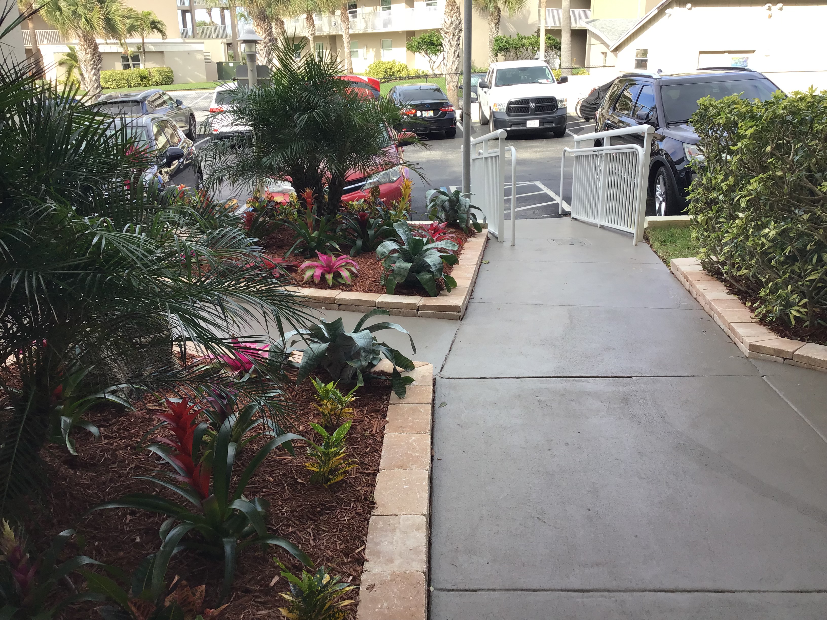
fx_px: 741
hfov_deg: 58.4
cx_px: 414
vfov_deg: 45.4
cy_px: 310
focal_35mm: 31
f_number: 2.4
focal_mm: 3.3
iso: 25
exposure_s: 1/314
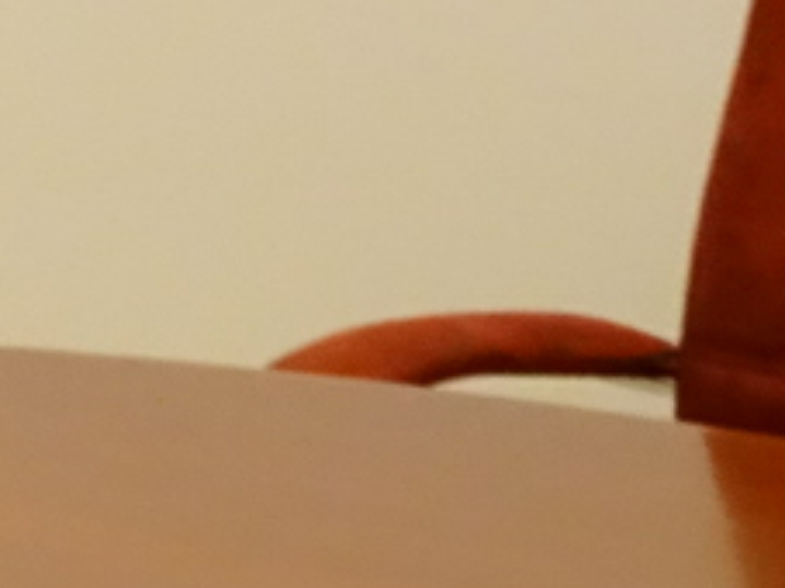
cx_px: -1688
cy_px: -1408
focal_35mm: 395
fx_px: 8953
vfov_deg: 3.6
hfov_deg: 4.8
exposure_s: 1/25
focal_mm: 9.52
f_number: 4.5
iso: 800
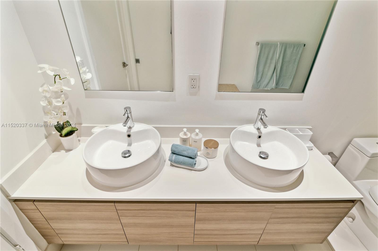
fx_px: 168
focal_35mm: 16
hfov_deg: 96.8
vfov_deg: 73.6
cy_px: 126
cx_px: 189
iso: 1000
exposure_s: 1/13
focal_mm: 16
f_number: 11
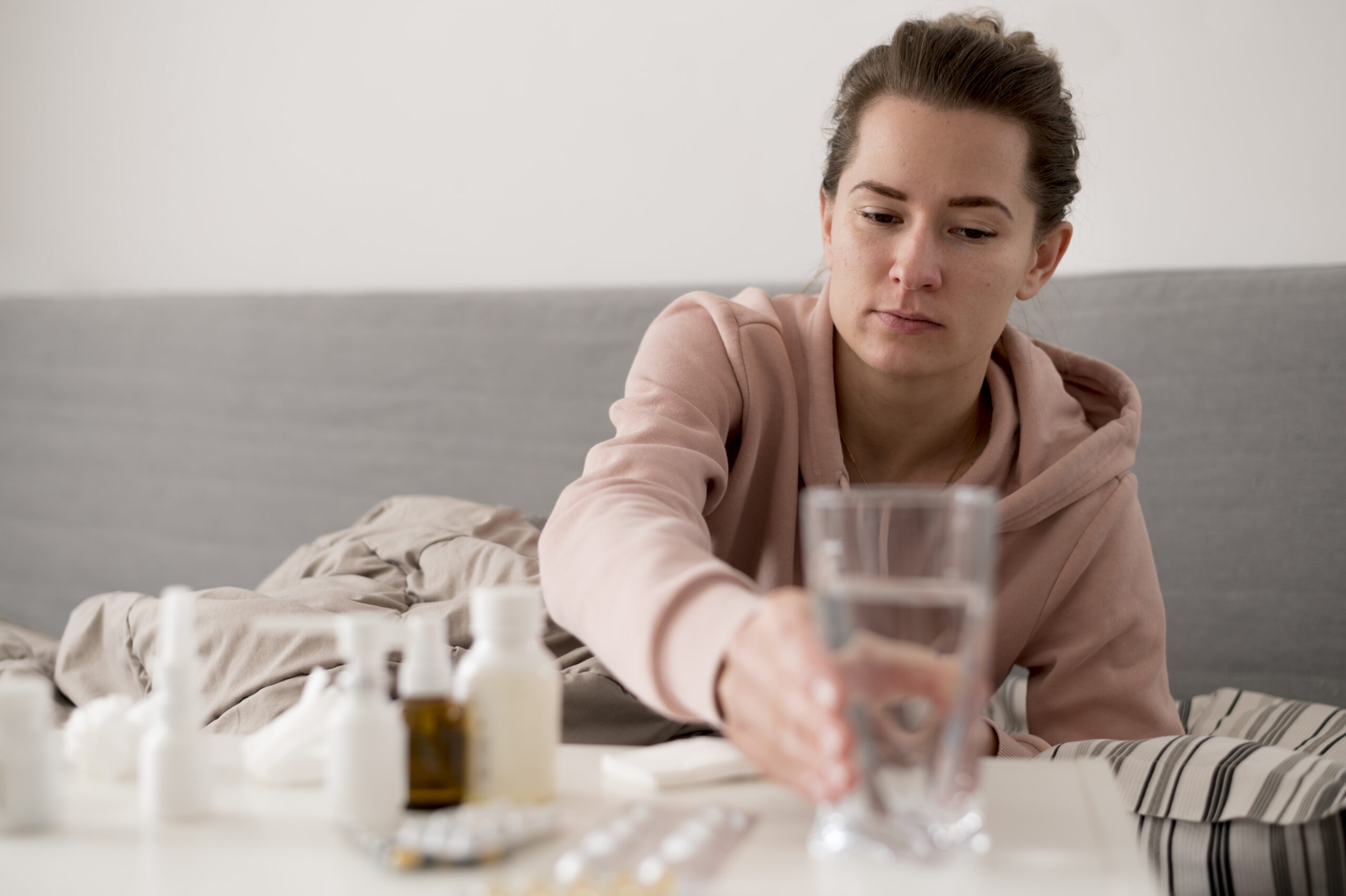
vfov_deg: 27.0
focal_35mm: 50
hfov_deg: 39.6
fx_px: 1868
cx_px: 673
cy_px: 448
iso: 250
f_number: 2.2
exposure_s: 1/160
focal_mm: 50
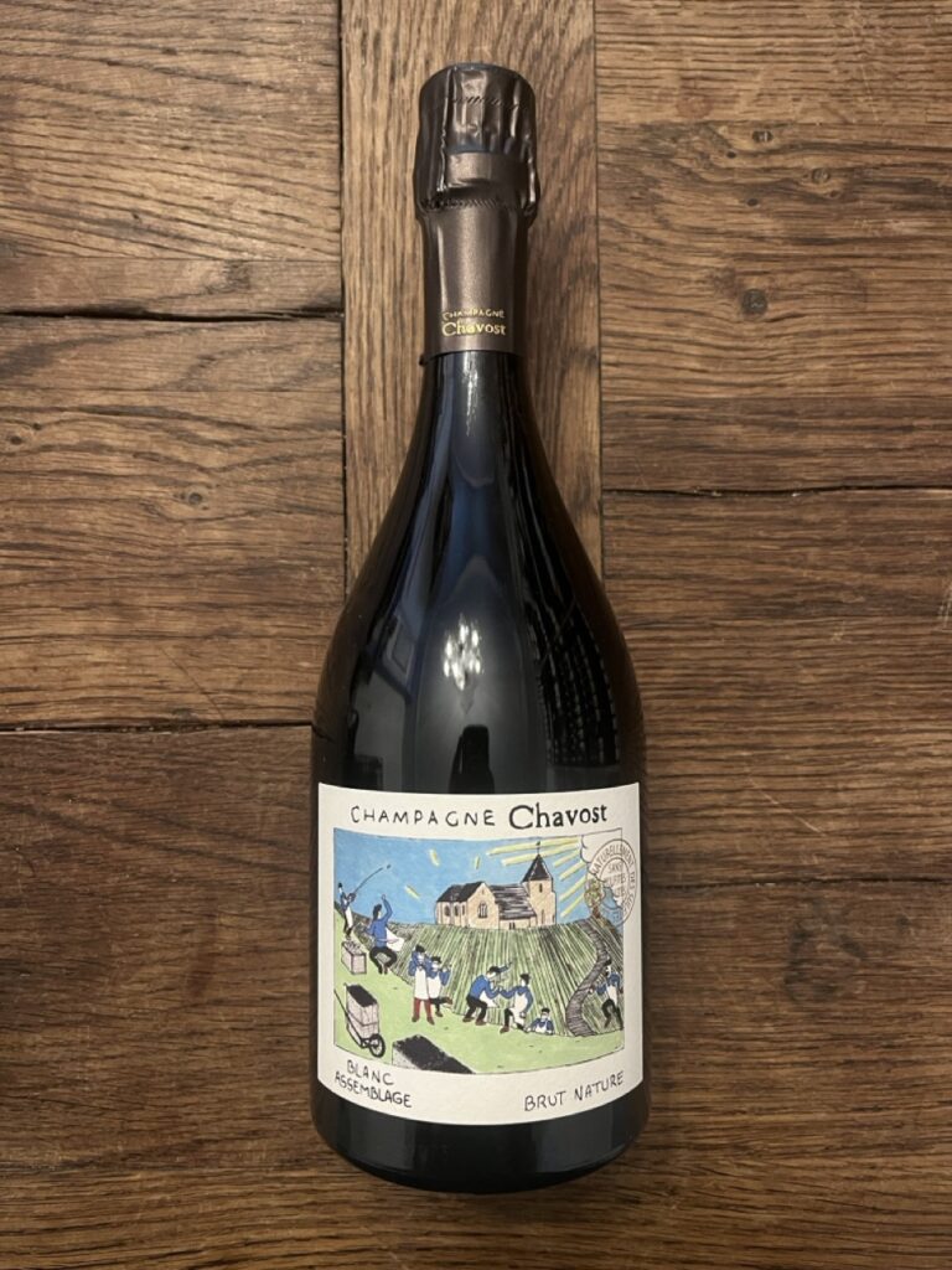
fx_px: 953
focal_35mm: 26
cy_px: 635
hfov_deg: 53.1
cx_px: 476
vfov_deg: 67.3
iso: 400
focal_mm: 5.1
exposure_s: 1/50
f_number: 1.6
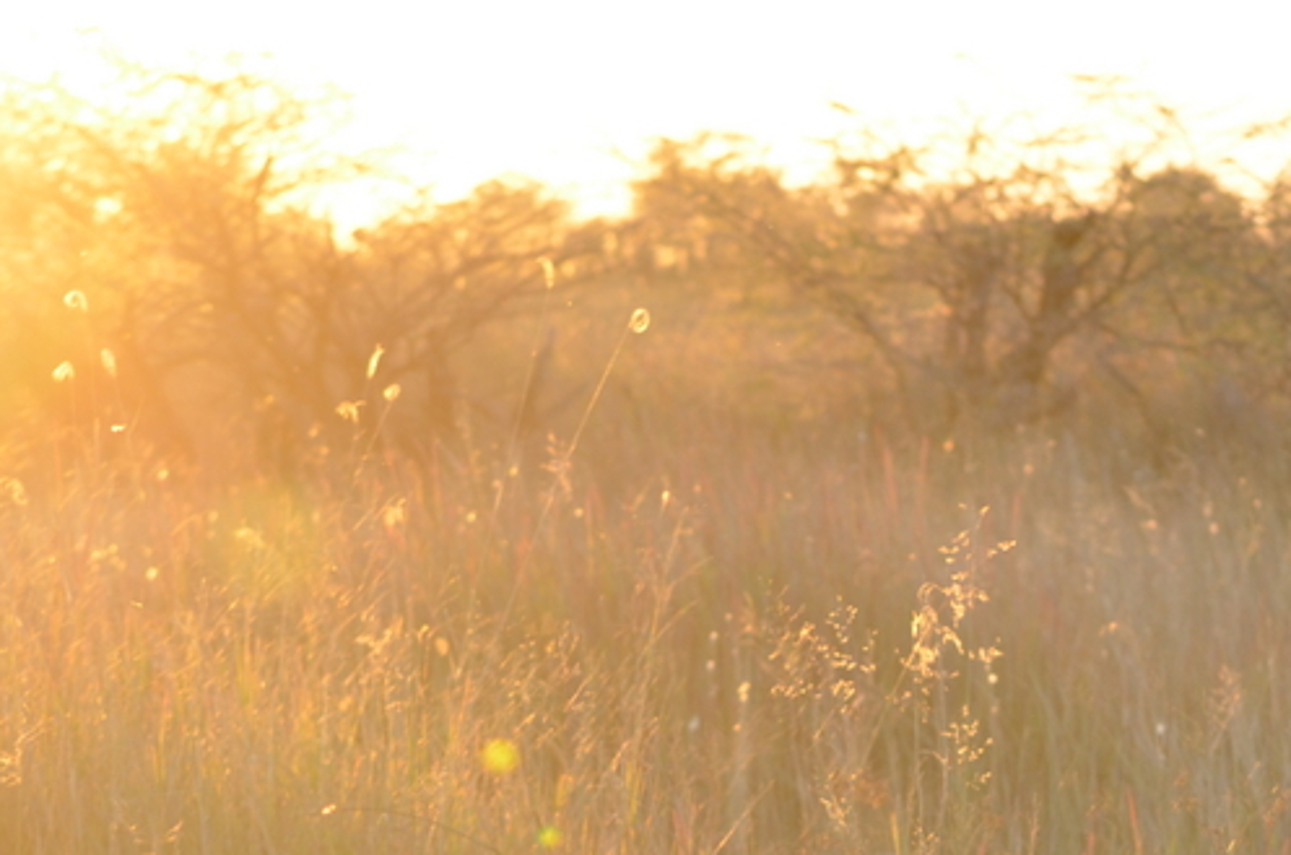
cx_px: 829
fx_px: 11056
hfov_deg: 6.7
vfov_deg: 4.4
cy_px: 1014
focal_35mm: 309
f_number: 5.6
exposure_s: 1/125
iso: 250
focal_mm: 80
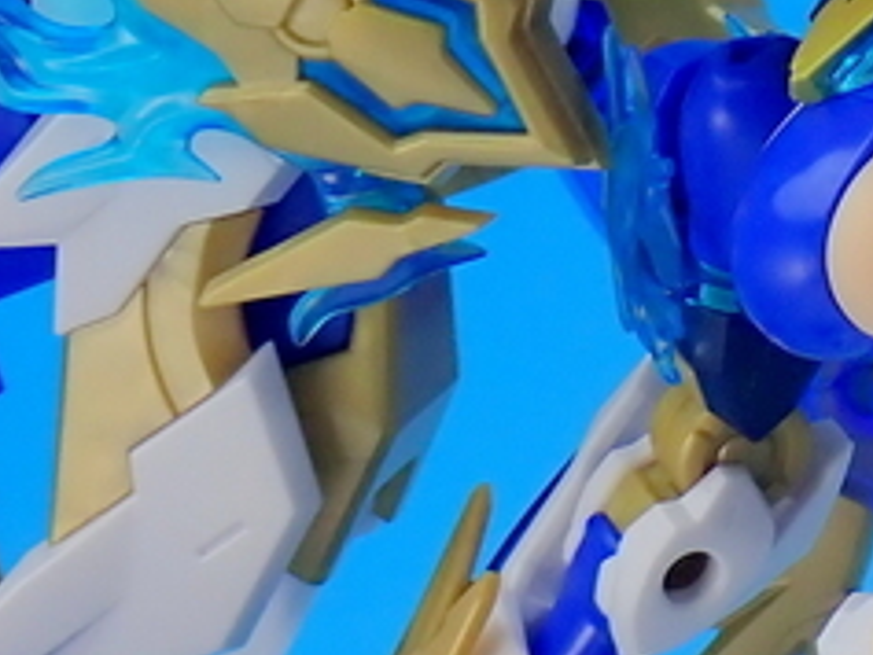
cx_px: 1182
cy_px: 309
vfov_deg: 3.7
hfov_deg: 4.9
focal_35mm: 406
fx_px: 10244
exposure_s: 1/20
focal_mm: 16.79
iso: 100
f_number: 4.7
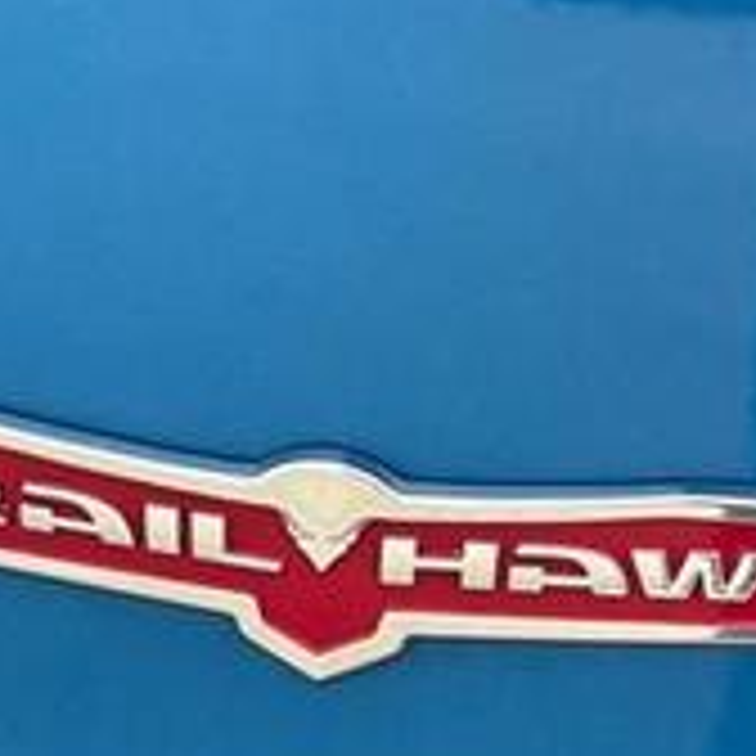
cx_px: 396
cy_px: 806
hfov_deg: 25.0
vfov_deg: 23.6
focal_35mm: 69
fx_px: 1705
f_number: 1.6
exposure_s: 1/311
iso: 50
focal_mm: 5.96
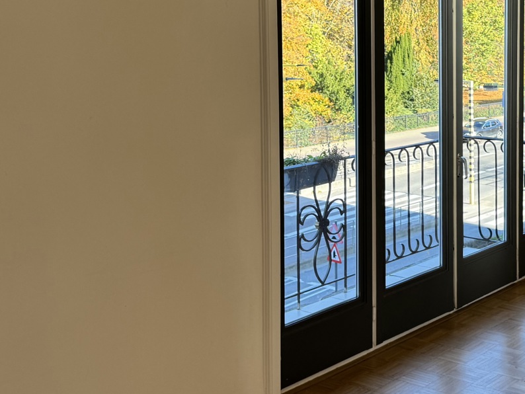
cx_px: 476
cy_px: 95
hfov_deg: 31.6
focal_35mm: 58
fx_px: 880
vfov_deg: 24.9
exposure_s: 1/155
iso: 64
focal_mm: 6.76
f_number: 1.78
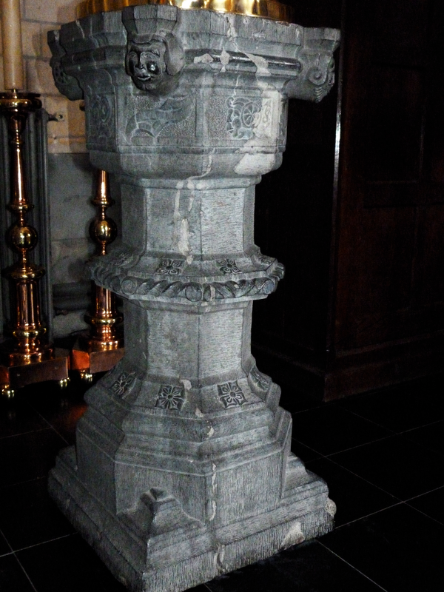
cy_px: 296
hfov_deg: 36.8
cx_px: 222
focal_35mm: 39
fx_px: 667
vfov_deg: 47.9
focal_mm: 7.1
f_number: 3.1
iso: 1600
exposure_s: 1/60
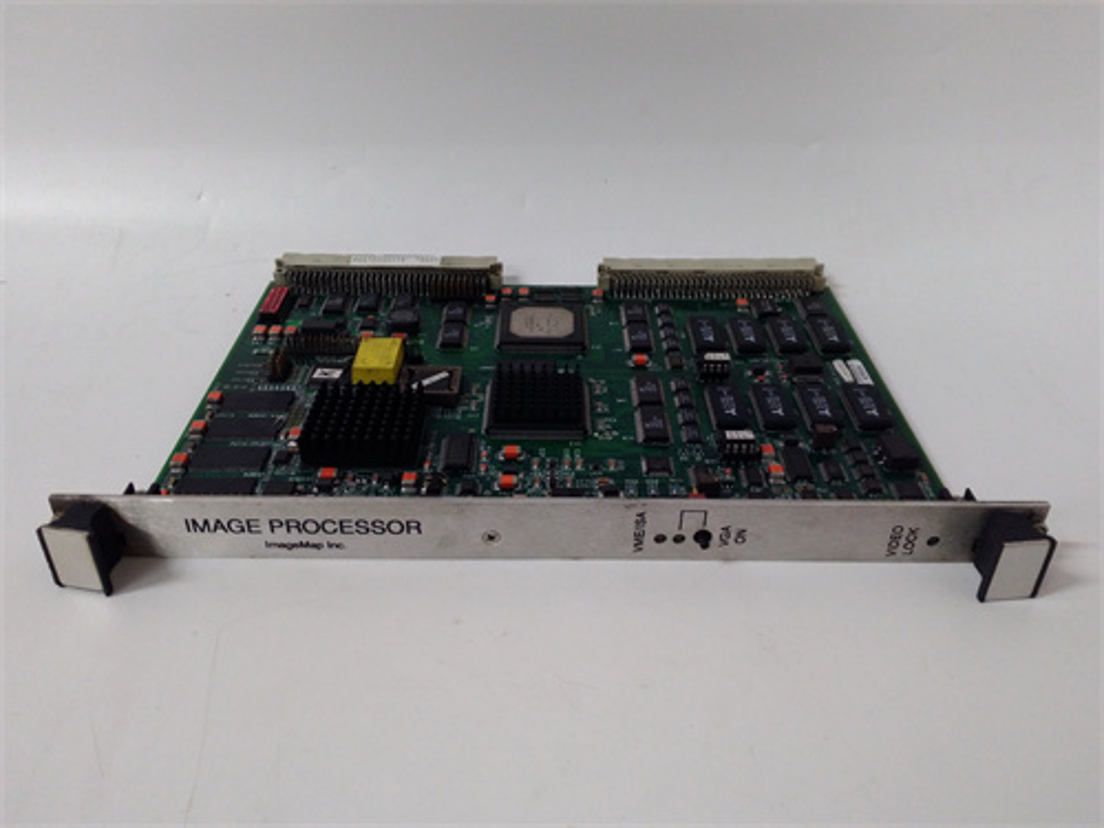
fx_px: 861
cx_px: 552
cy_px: 414
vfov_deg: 51.4
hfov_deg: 65.3
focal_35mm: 27
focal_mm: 3.79
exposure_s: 1/33
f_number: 2
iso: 321
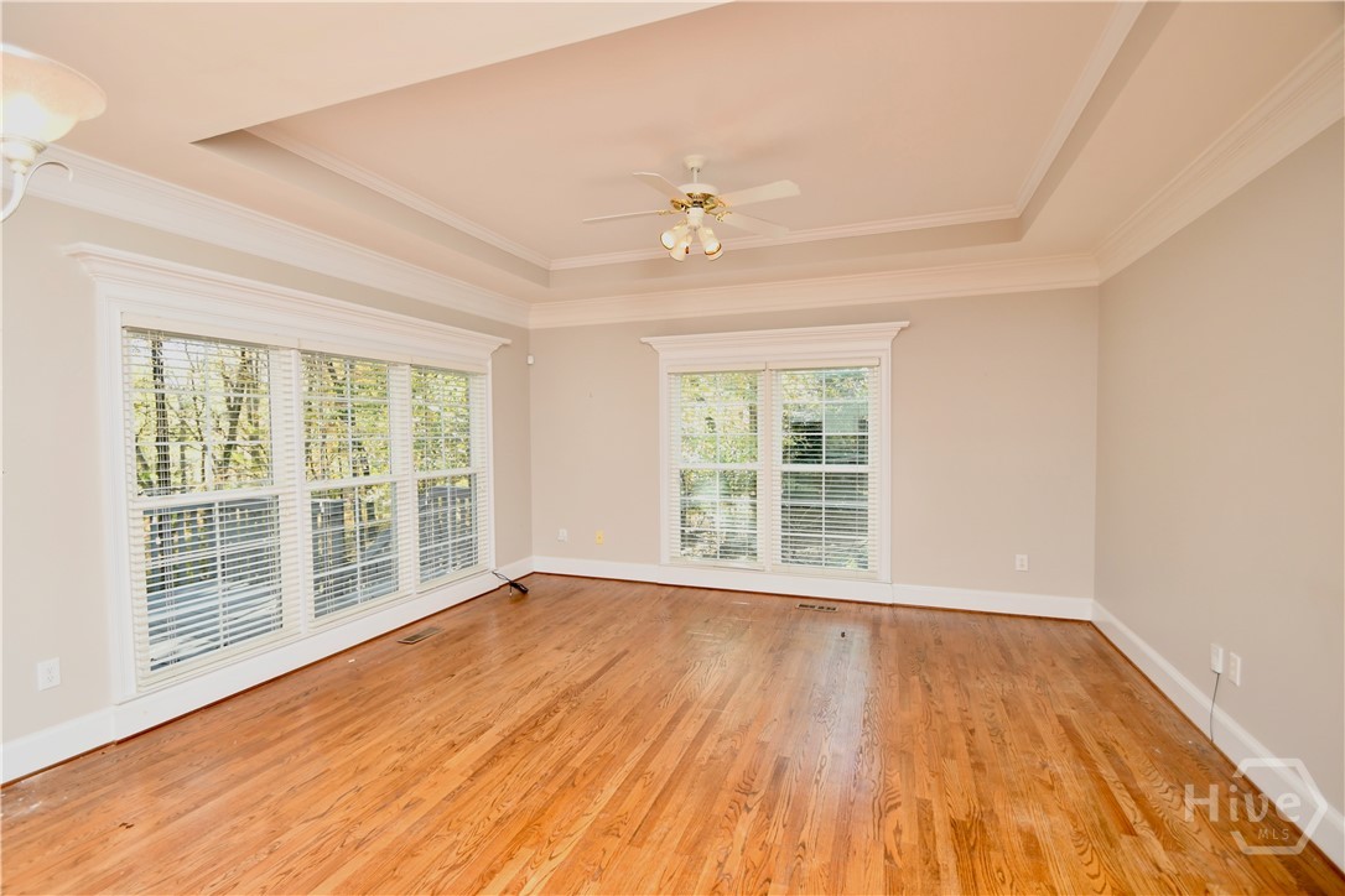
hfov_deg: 100.4
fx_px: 560
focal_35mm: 15
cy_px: 448
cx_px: 672
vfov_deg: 77.3
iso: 450
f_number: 4
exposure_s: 1/60
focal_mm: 10
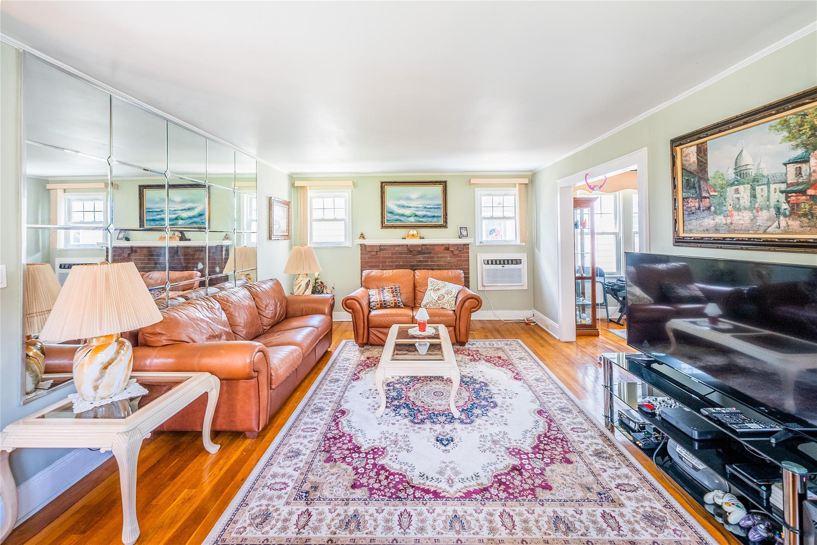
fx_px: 318
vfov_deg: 81.3
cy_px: 272
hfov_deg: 104.2
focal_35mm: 14
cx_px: 408
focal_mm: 14
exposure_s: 1/13
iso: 100
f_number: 5
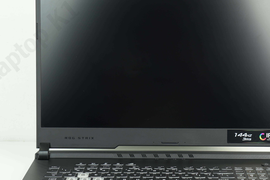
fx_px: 644
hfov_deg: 23.7
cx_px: 158
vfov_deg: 15.9
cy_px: 107
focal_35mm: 86
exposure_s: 1/30
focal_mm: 33
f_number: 3.5
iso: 100
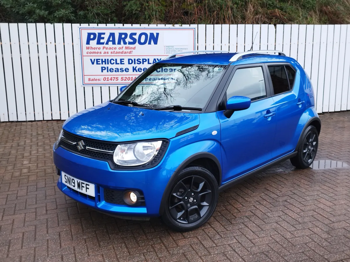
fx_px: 243
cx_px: 175
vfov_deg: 56.8
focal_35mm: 24
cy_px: 131
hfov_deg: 71.6
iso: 50
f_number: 1.89
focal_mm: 5.89
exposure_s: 1/144
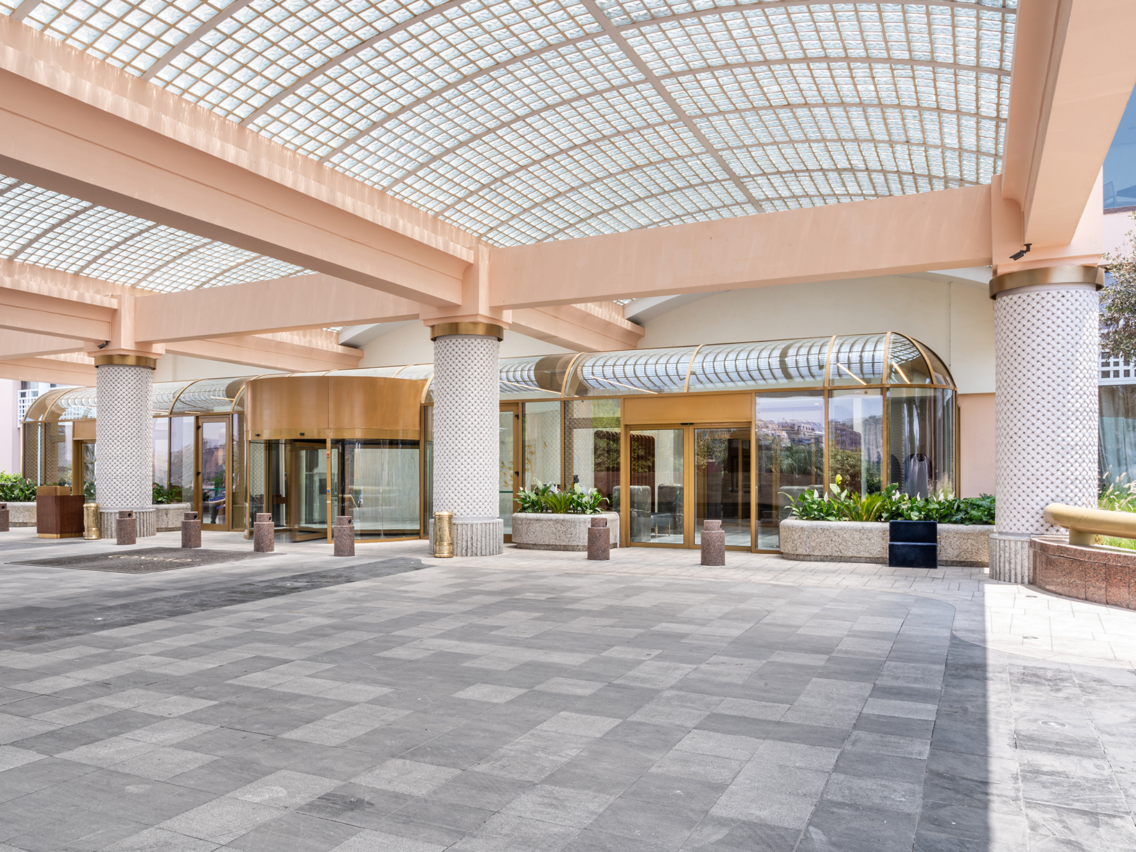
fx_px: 905
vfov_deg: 50.4
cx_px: 492
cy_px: 433
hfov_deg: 64.0
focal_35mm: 28
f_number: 22
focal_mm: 24.5
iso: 50
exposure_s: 1/5
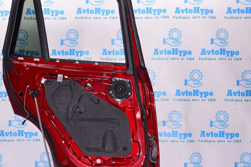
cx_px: 104
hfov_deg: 50.5
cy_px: 93
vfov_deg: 35.0
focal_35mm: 38
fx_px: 265
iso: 1600
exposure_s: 1/200
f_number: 8
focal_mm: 18
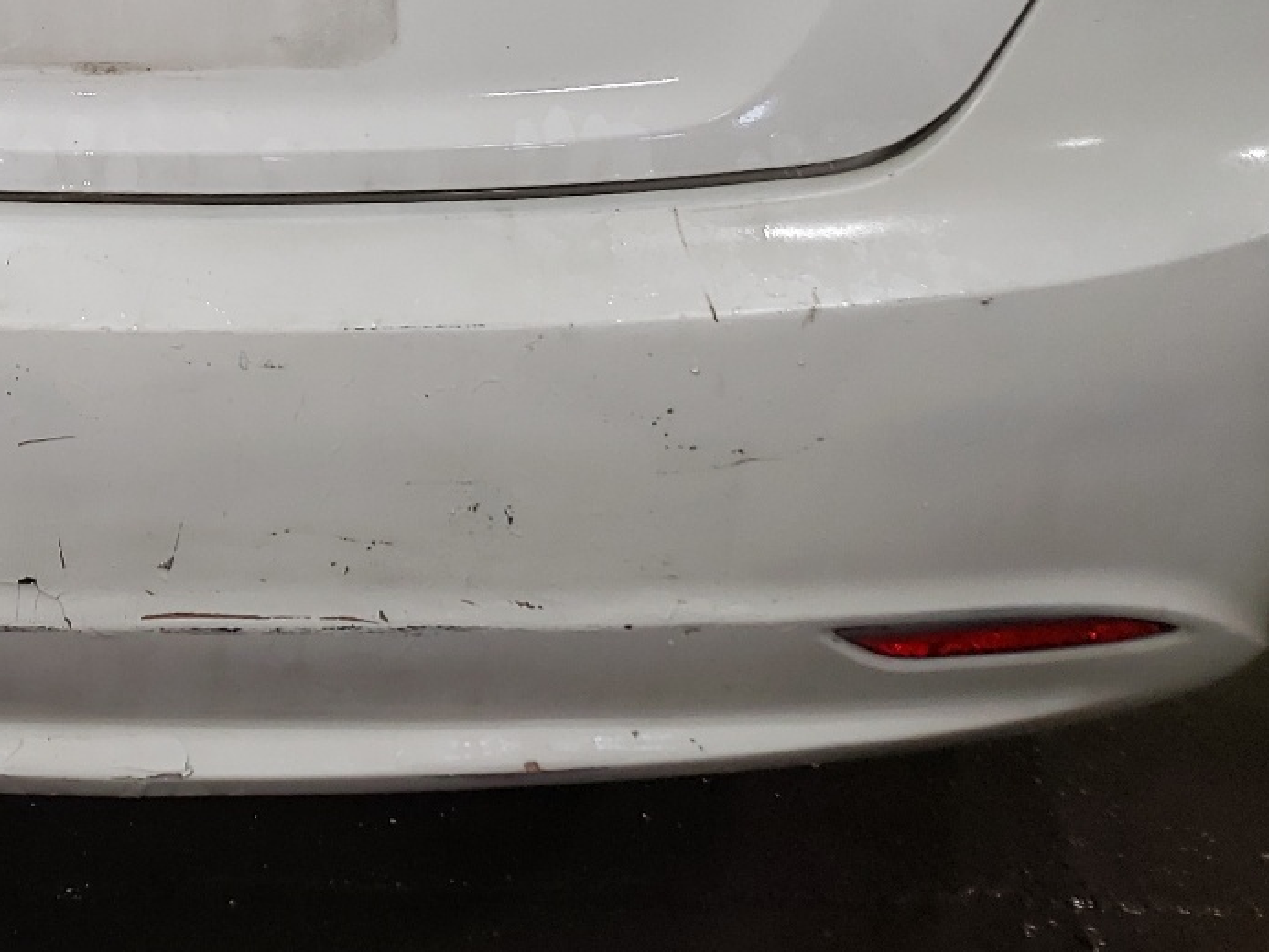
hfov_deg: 30.5
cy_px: -15
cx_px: 79
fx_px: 2200
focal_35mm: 60
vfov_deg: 23.3
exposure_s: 1/120
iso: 61
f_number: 1.5
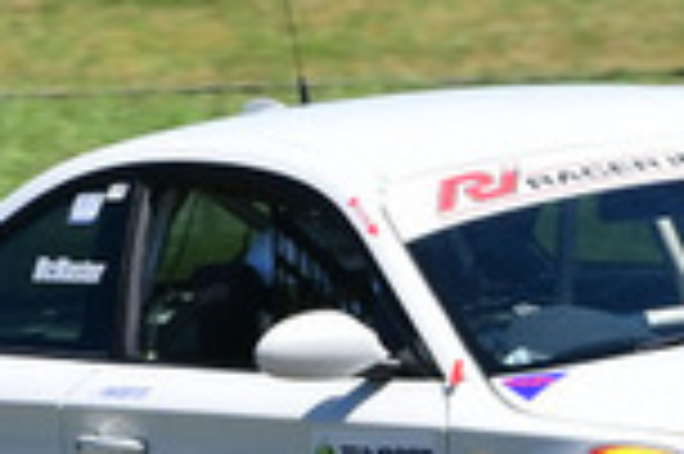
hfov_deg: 1.3
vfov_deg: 0.9
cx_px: 752
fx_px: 30006
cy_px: 153
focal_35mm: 1581
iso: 500
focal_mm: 200
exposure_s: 1/640
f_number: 11
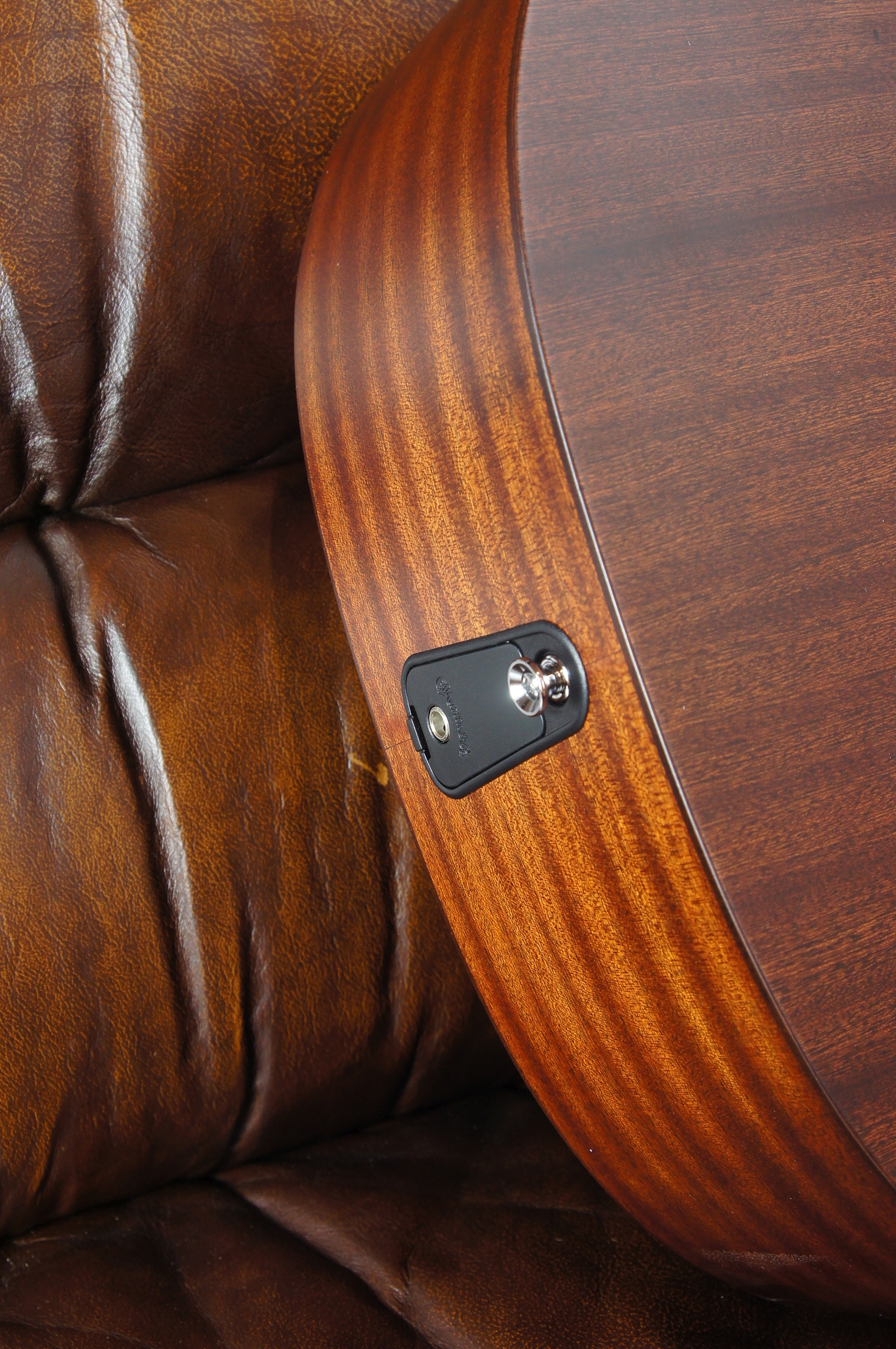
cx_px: 448
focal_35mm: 52
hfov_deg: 25.7
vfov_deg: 37.9
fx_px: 1965
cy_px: 674
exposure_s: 1/6
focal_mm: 35
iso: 400
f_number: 8
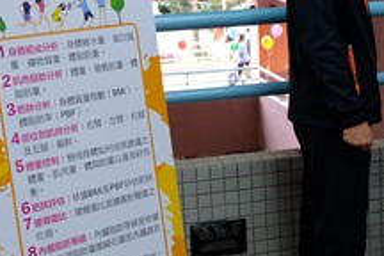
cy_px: 79
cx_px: 380
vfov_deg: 15.2
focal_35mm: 90
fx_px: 960
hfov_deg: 21.8
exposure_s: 1/30
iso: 400
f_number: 3.2
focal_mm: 22.3
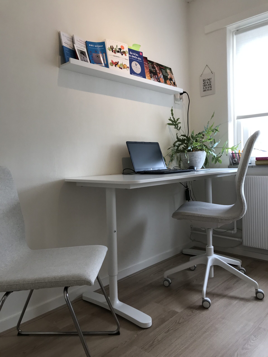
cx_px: 134
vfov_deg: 63.4
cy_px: 178
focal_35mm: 28
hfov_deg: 49.7
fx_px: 289
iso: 32
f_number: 1.8
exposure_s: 1/100
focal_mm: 3.99
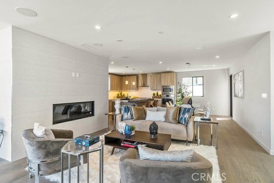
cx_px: 137
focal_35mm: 18
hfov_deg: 89.9
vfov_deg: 67.5
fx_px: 137
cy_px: 92
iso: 125
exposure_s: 1/100
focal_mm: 18
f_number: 8
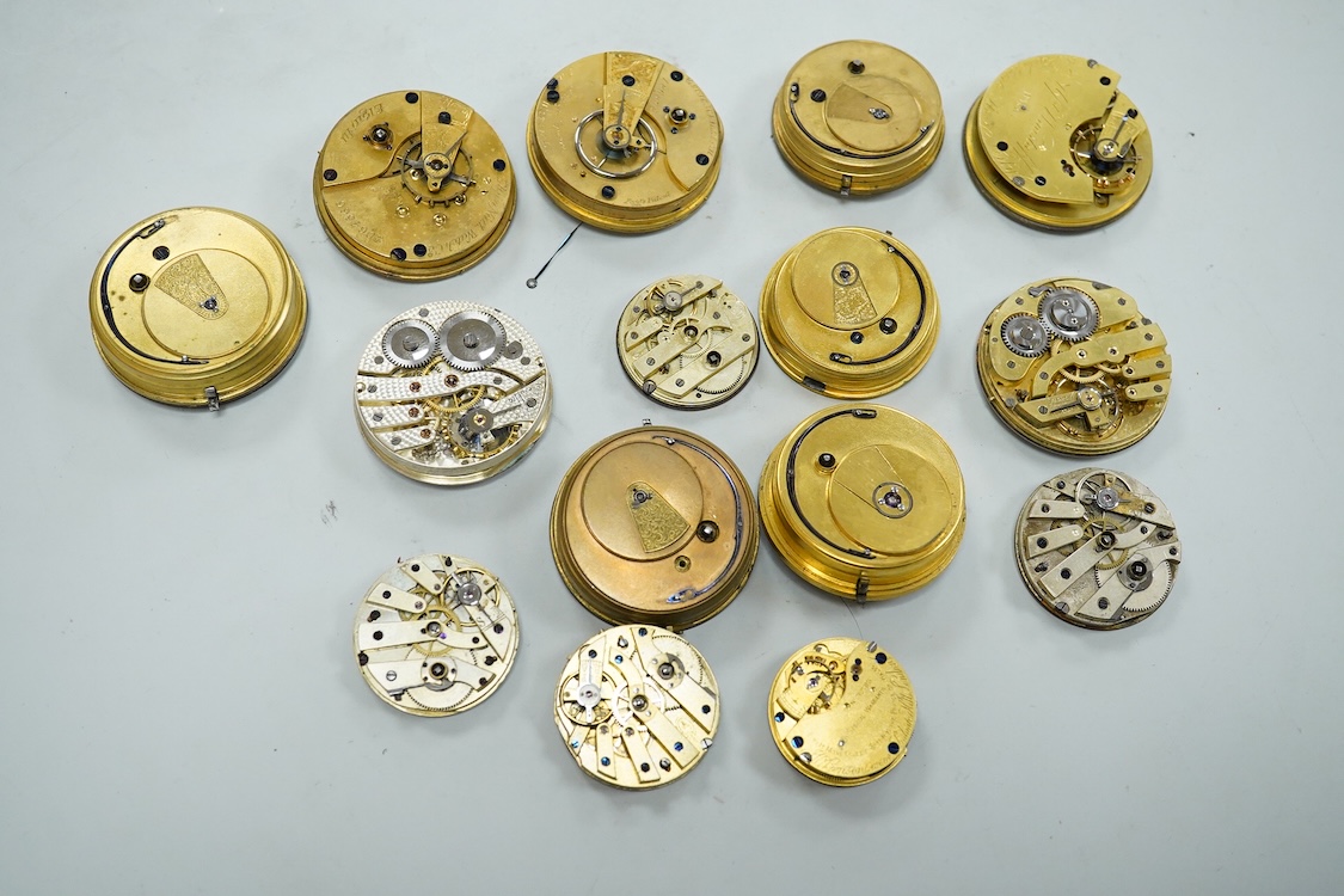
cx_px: 672
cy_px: 448
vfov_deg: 29.9
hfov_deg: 43.6
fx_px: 1680
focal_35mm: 45
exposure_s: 1/400
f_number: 7.1
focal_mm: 30
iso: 3200
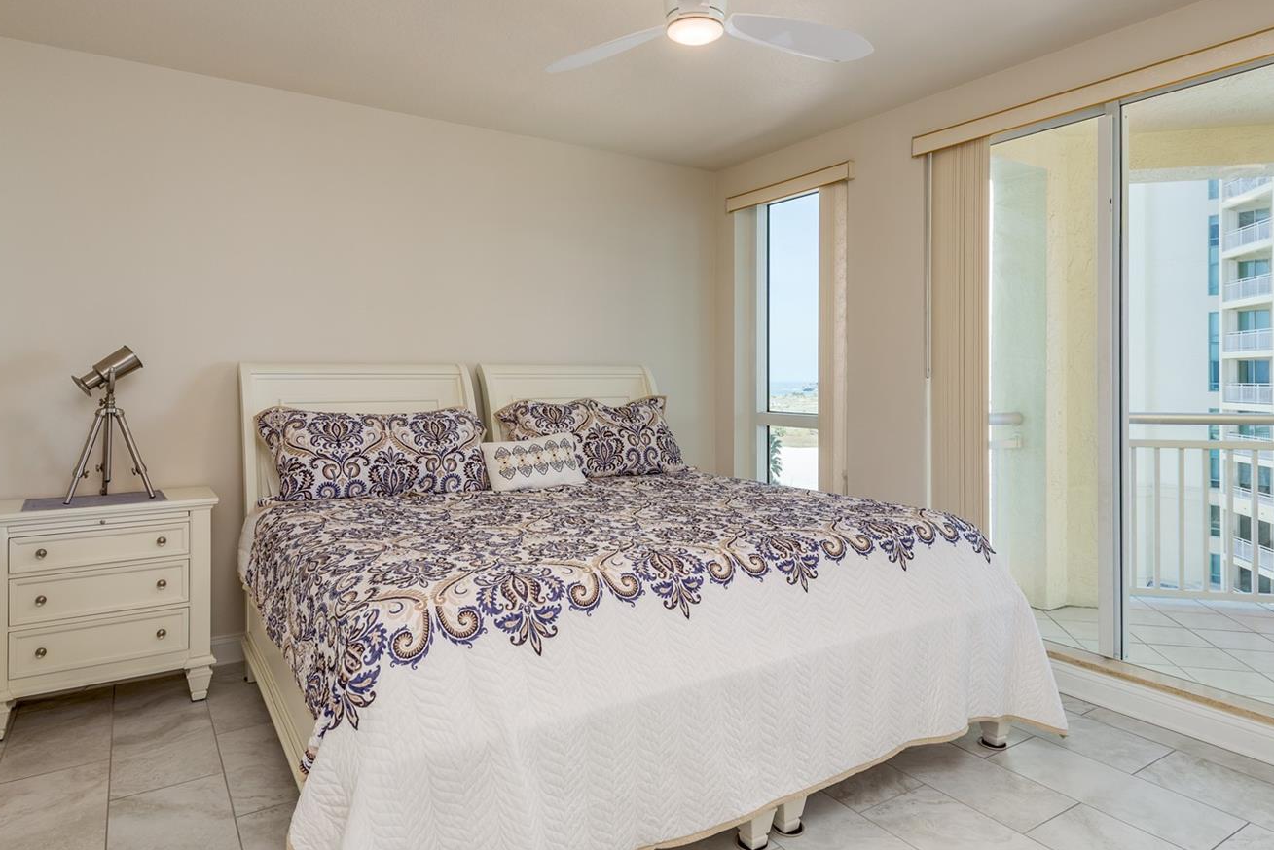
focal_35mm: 22
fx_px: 779
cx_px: 615
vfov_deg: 57.1
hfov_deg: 78.5
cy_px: 373
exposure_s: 1/200
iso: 160
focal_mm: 18
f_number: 8
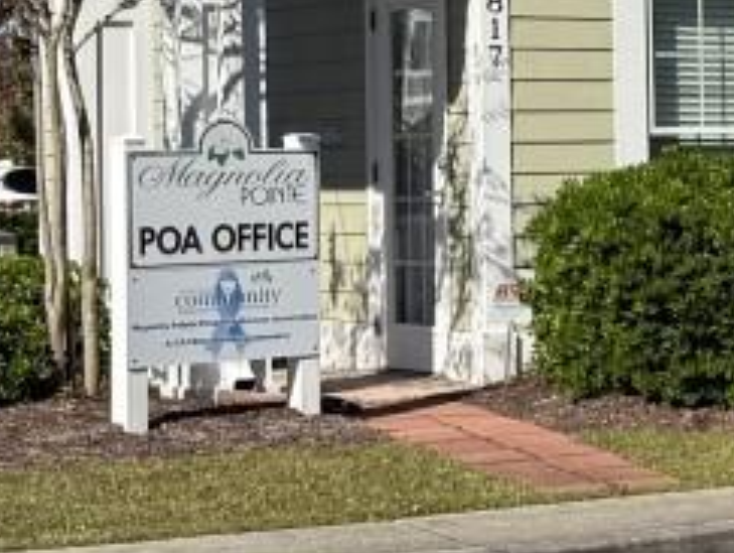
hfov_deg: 12.2
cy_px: 121
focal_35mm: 142
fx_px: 3015
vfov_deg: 10.4
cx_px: 1501
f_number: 1.78
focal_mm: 6.76
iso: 80
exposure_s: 1/4975
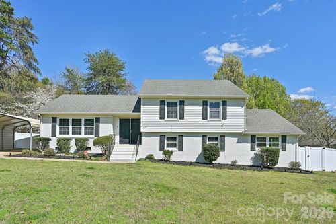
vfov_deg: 64.5
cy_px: 112
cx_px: 168
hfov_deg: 86.9
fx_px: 177
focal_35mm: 19
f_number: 8
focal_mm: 19
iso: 100
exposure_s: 1/800
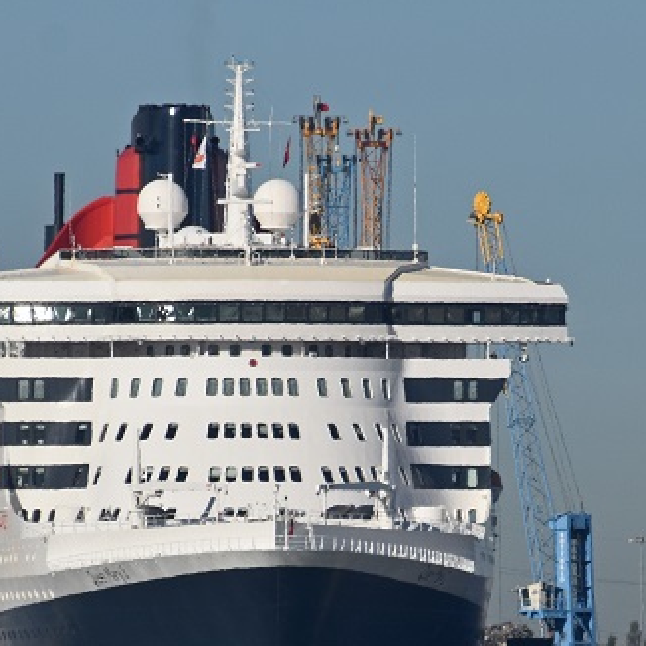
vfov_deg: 2.0
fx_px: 18580
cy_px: 378
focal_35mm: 880
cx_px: 400
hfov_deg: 2.0
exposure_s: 1/1000
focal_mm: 220
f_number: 8
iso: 200
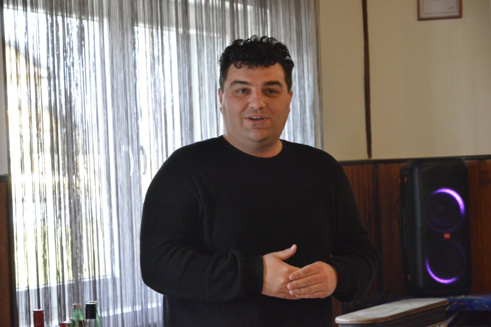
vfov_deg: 11.8
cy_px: 164
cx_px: 246
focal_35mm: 116
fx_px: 1582
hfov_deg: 17.6
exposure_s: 1/160
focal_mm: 116
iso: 6400
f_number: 6.3
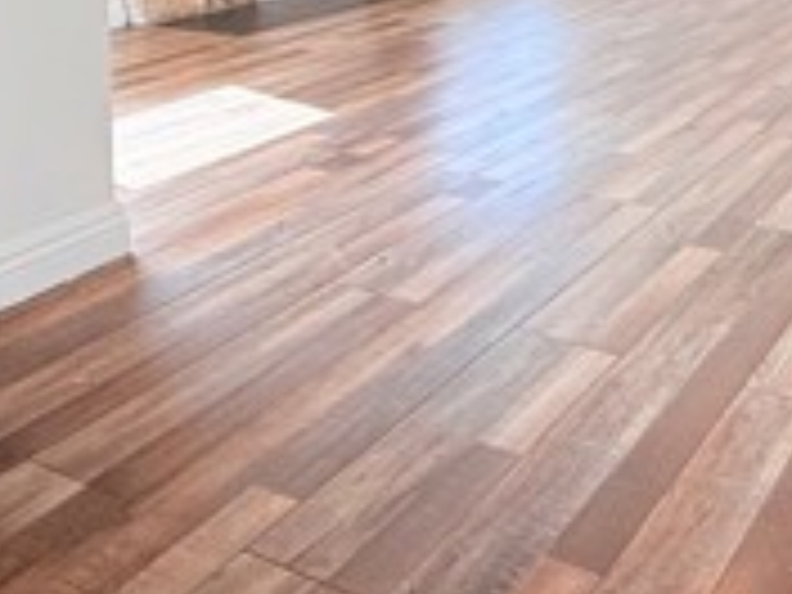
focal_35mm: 51
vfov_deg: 24.7
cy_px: -189
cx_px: 536
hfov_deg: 37.0
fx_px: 1167
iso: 64
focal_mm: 2.22
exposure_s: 1/284
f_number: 2.2
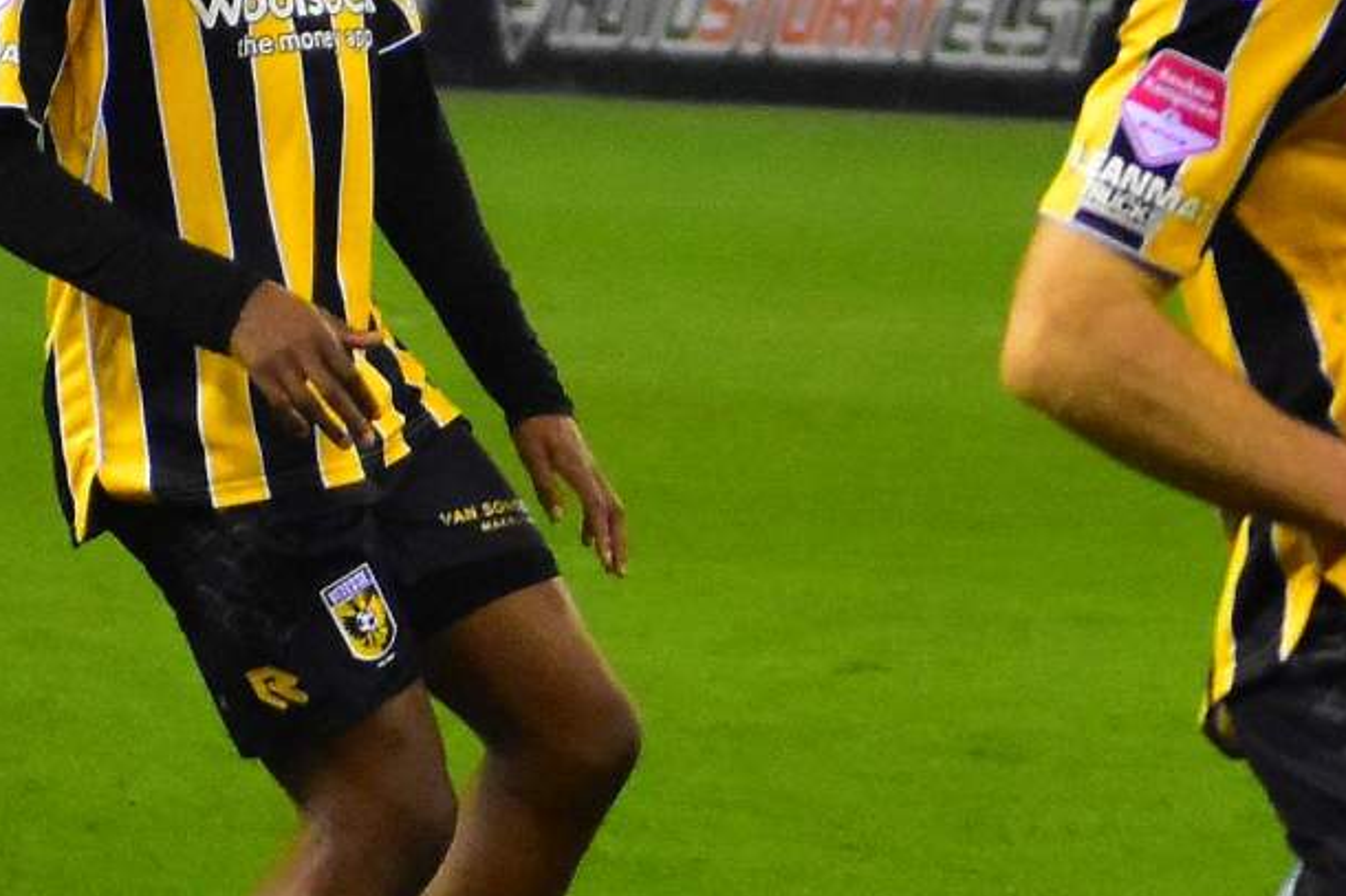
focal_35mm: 330
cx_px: 1721
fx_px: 12334
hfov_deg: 6.2
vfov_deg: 4.2
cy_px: 526
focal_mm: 70
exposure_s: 1/1000
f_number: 2.8
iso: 2800
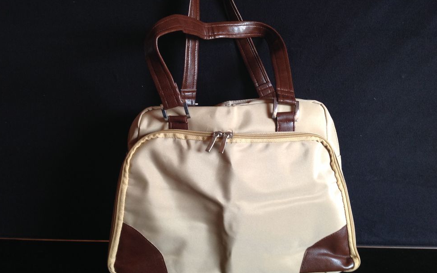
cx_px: 219
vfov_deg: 33.5
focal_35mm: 38
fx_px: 452
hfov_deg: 51.6
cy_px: 119
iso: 100
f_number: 2.4
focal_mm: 4.28
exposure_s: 1/15
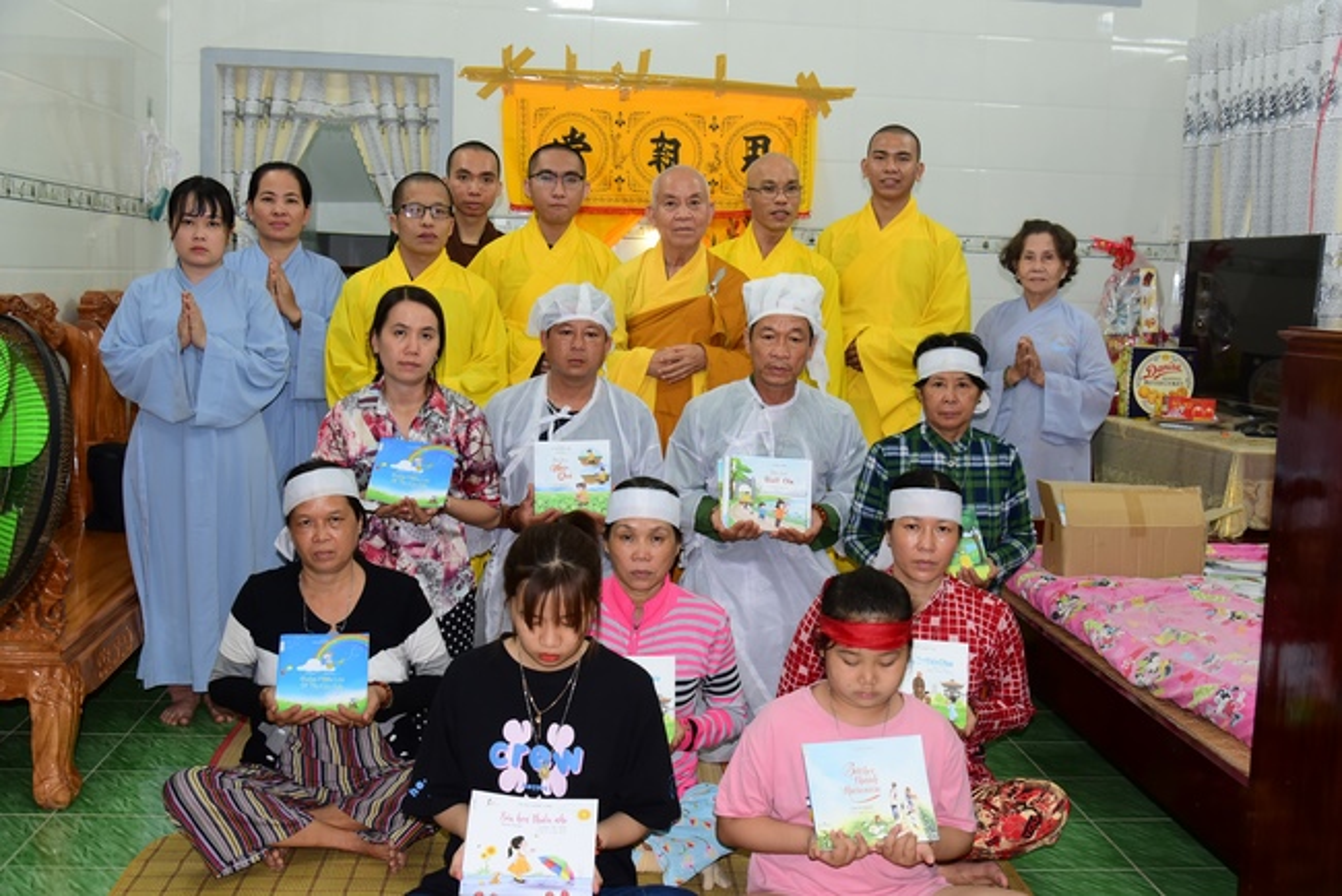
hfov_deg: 50.7
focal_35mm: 38
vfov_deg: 35.1
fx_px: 1417
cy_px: 448
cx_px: 671
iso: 1000
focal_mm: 38
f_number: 5
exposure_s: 1/50
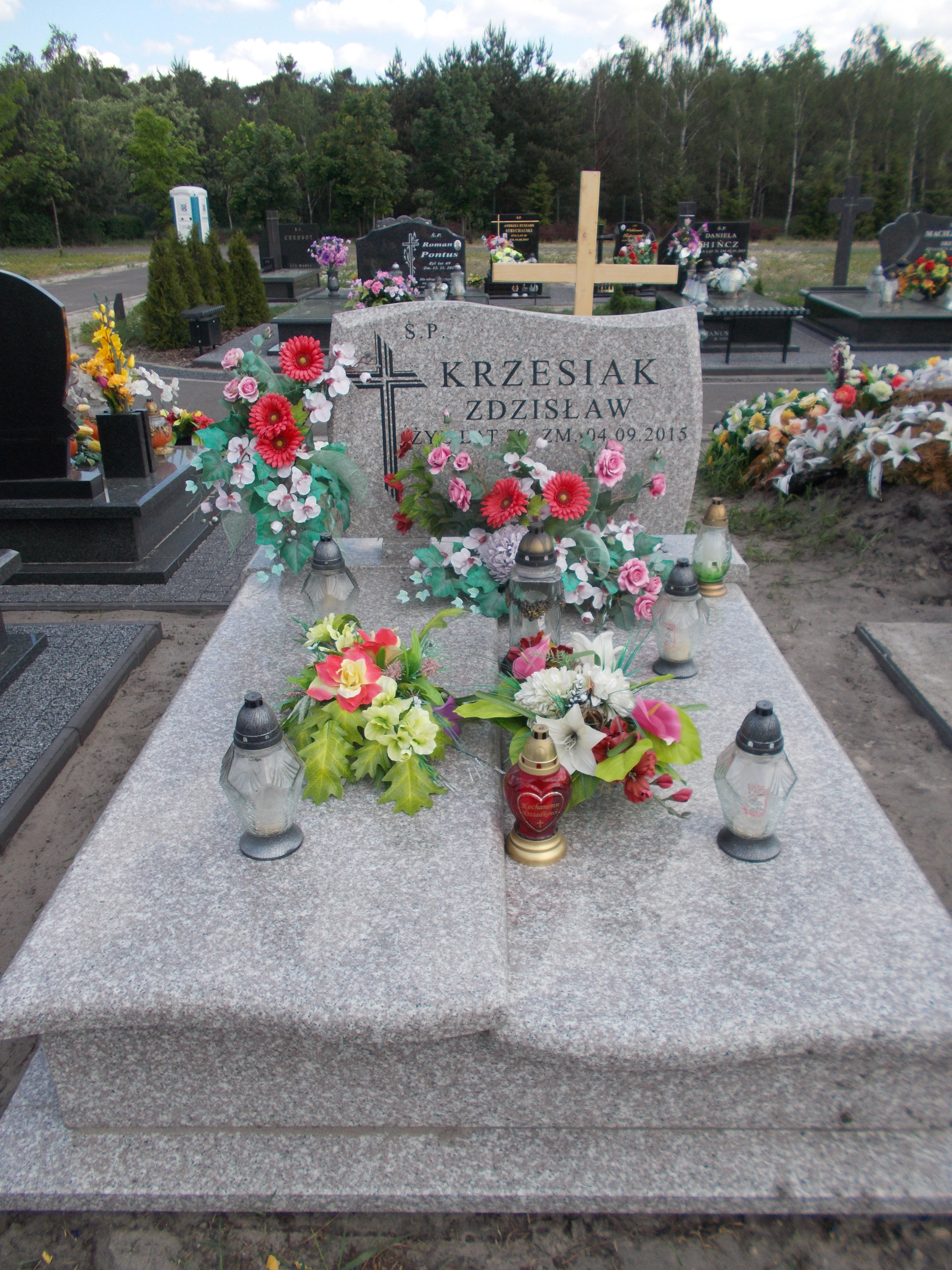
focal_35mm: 26
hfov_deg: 53.1
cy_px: 635
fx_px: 953
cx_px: 476
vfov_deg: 67.3
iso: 80
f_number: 3.2
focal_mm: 4.6
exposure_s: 1/500
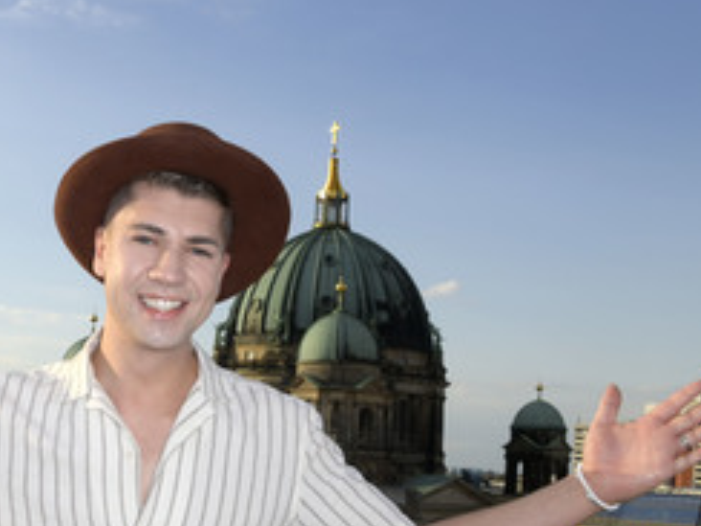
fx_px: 1114
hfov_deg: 33.8
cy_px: 423
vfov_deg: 26.1
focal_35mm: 55
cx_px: 128
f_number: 13
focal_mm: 31
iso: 320
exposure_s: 1/250
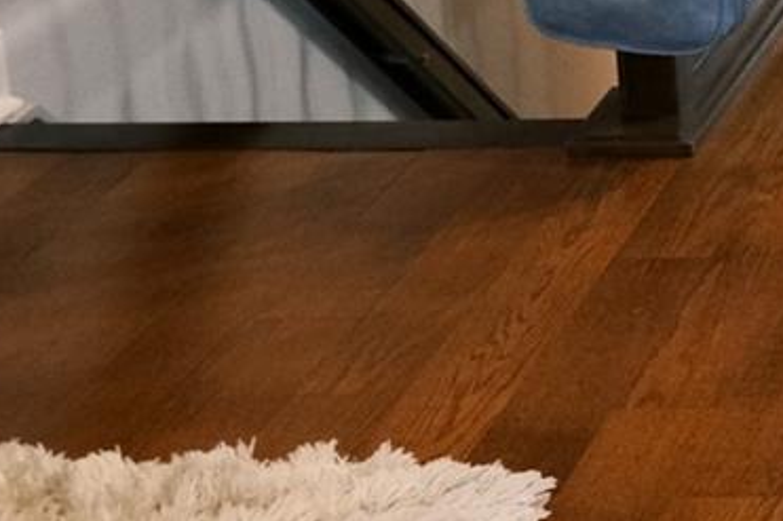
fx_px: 2717
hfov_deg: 14.4
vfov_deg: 10.5
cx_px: 1418
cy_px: -337
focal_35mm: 125
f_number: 4
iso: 2000
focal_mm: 19.2
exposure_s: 1/60
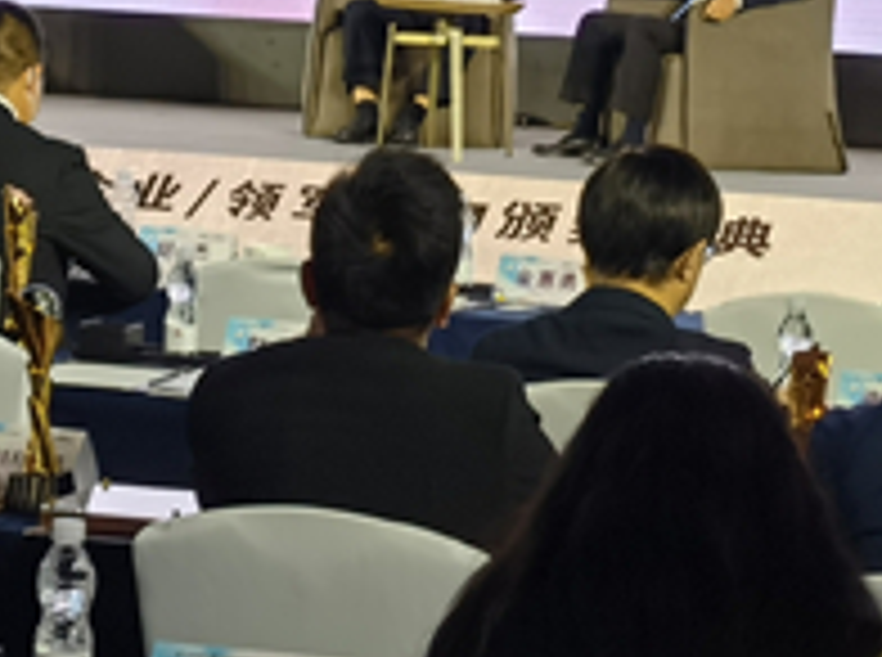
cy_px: -342
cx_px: 216
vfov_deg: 8.3
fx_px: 4423
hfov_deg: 11.4
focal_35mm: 174
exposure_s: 1/118
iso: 50
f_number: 1.9
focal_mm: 6.67
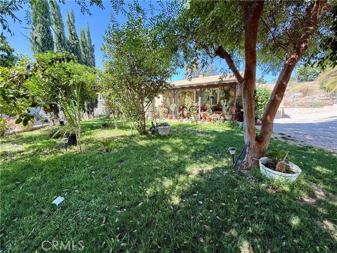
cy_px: 126
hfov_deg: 102.1
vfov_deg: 85.7
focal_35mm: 14
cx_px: 168
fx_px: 136
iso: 64
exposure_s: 1/123
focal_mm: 2.22
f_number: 2.2
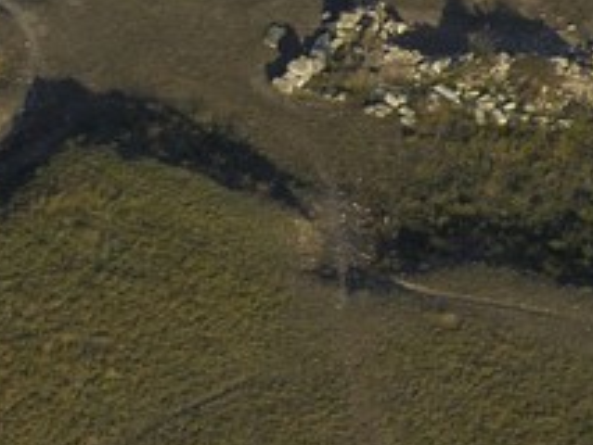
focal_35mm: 758
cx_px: -1378
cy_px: -328
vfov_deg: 2.0
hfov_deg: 2.6
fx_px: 12992
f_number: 5
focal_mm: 70
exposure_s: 1/640
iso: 100
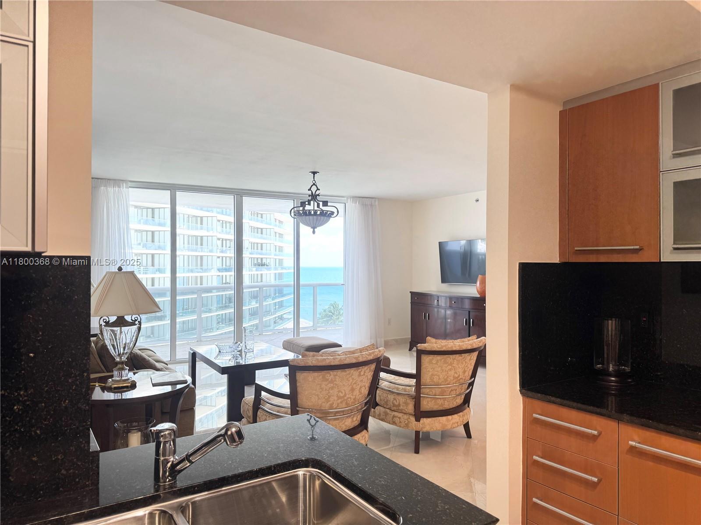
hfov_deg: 71.6
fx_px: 486
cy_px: 262
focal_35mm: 24
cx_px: 350
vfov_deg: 56.8
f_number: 1.78
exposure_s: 1/120
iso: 64
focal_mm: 6.76
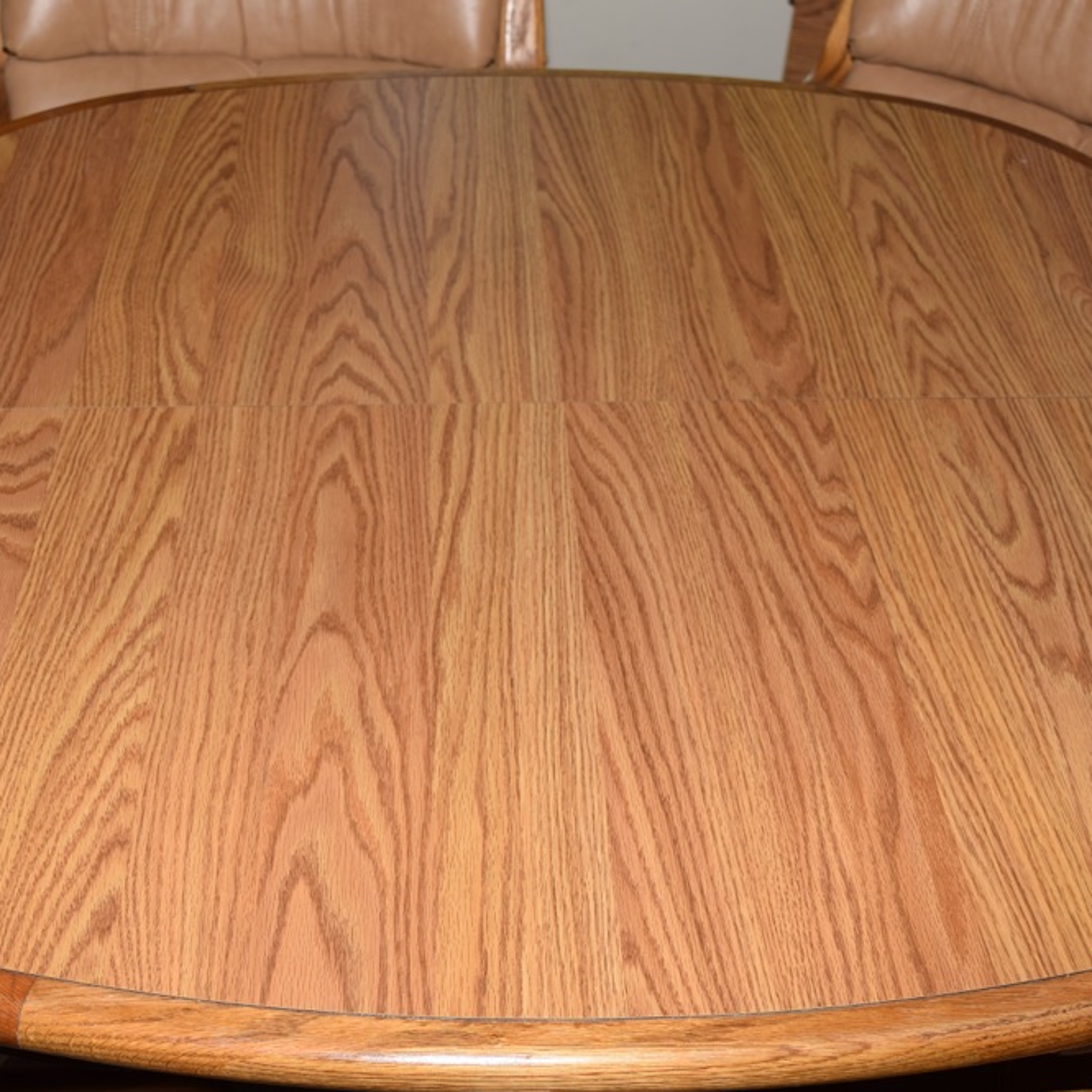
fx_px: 1986
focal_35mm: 56
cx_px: 491
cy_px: 546
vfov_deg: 30.7
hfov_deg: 30.7
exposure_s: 1/60
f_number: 6.3
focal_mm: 29
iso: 100
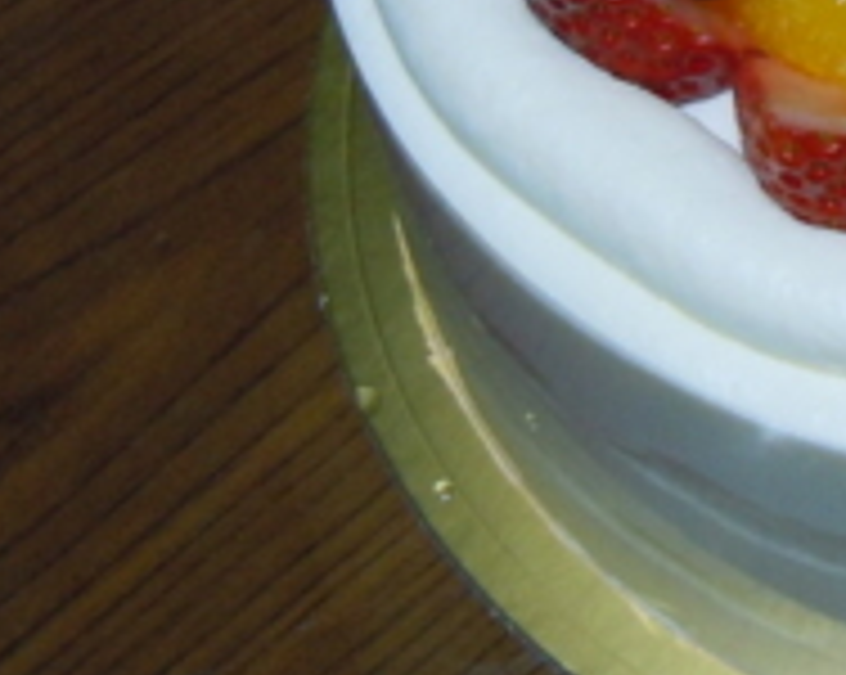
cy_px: -153
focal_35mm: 162
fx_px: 4052
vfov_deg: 9.4
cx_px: 1242
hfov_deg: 11.5
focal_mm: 9.3
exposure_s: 1/40
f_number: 3.9
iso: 400
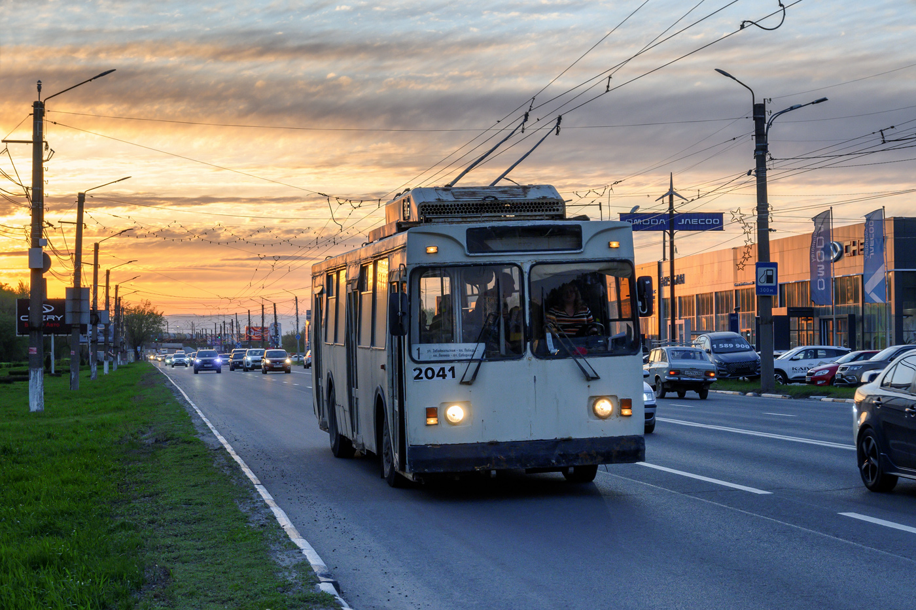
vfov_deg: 18.2
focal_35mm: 75
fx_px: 1908
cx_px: 458
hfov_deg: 27.0
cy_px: 305
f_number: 6.3
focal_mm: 50
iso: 640
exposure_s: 1/320
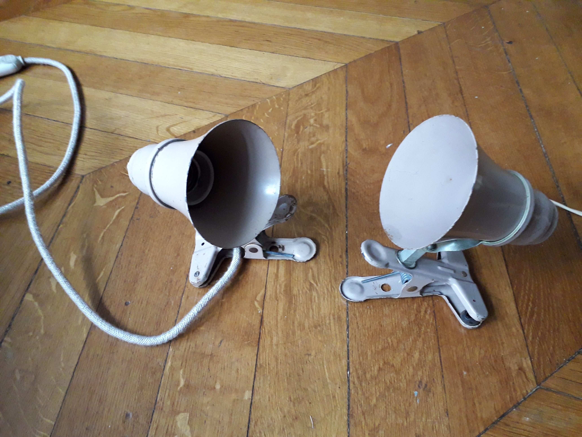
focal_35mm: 27
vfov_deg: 51.4
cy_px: 218
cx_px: 291
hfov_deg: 65.3
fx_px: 454
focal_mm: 3.6
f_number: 1.9
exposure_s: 1/50
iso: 250
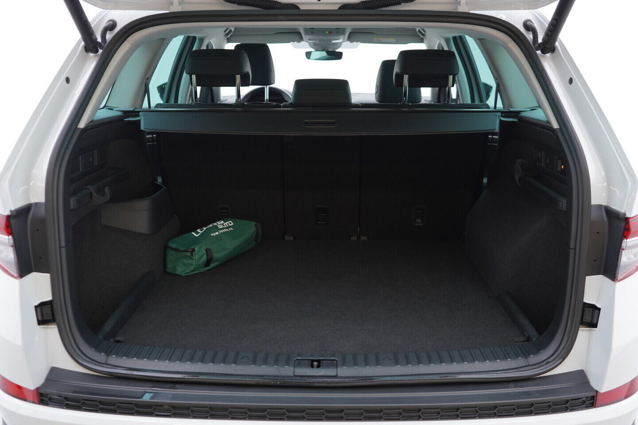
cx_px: 319
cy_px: 212
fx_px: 638
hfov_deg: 53.1
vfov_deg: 36.9
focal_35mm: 36
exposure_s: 1/40
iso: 160
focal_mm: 24
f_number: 2.8
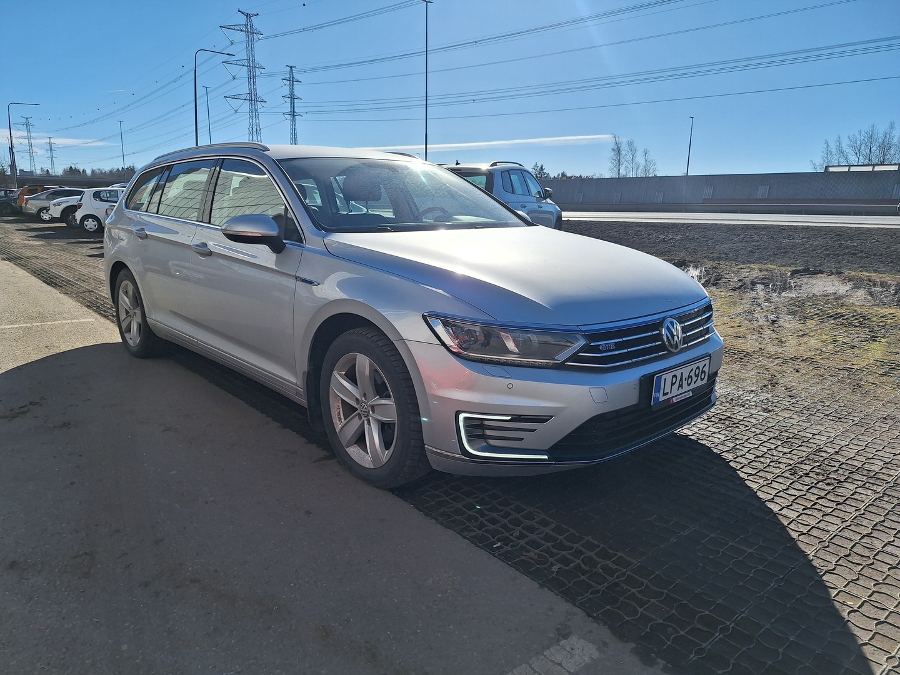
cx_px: 450
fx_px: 598
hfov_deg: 73.9
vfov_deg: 58.9
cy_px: 338
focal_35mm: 23
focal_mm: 5.54
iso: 40
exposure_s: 1/5102
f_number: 1.8
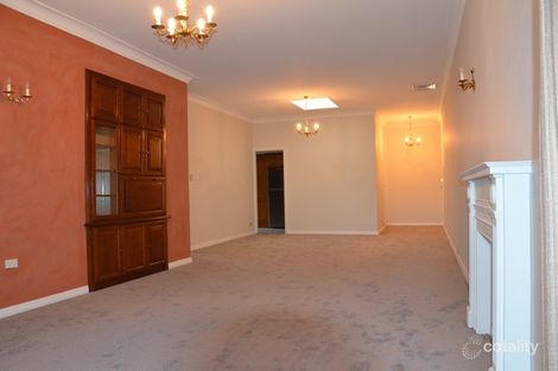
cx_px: 279
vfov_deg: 47.9
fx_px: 418
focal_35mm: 27
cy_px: 186
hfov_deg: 67.4
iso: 3200
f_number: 7.1
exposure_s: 1/60
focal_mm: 18
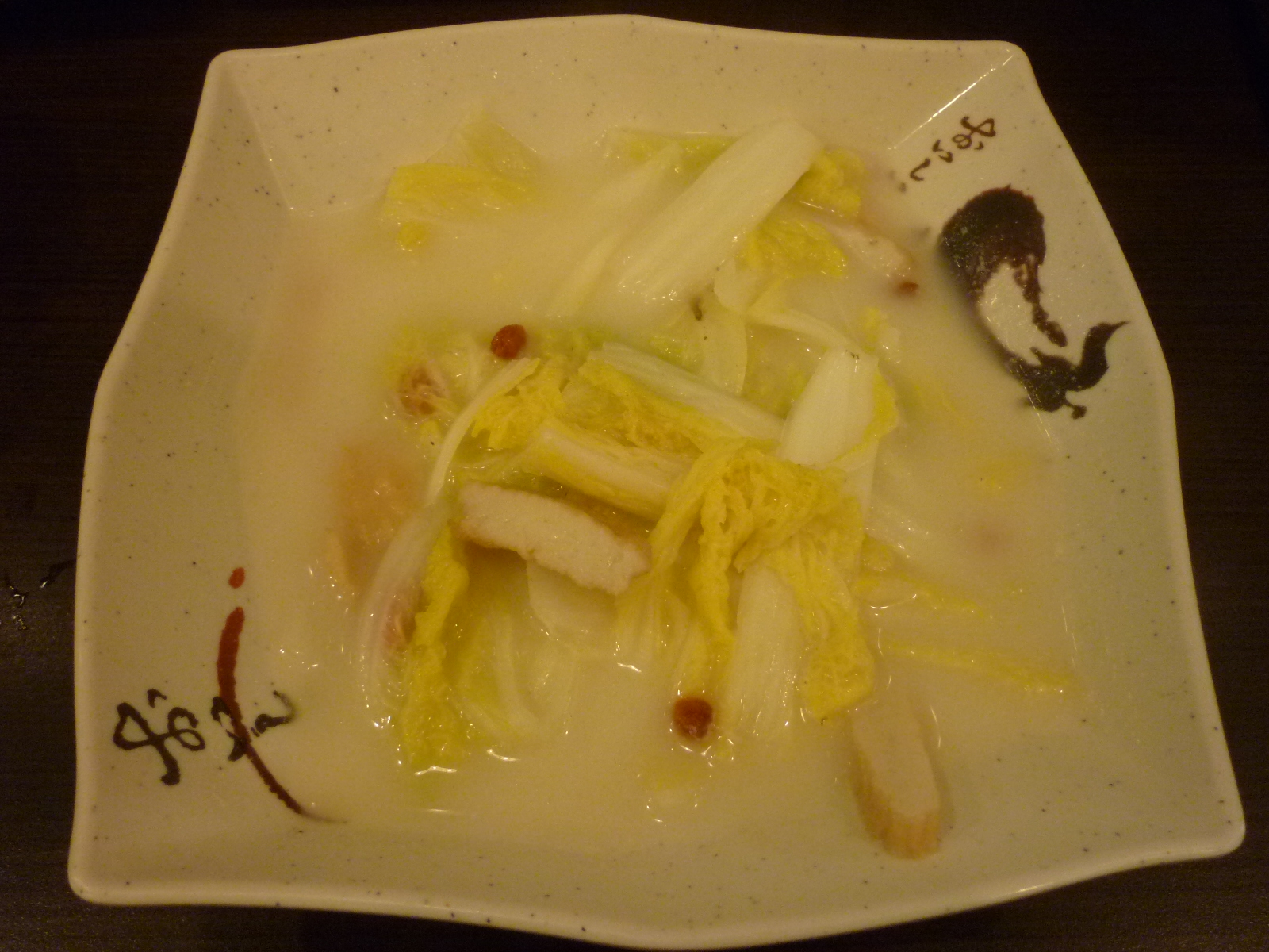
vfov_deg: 42.9
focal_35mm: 33
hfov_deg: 55.4
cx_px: 634
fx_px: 1210
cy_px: 476
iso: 320
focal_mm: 5.5
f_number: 2.8
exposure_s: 1/30
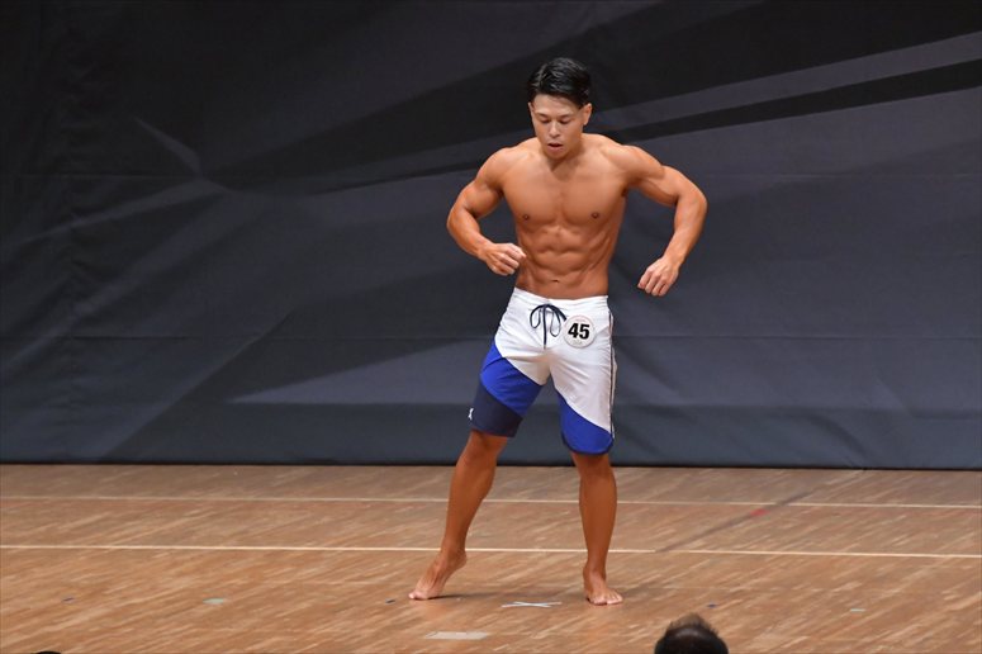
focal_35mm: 285
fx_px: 7770
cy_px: 327
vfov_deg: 4.8
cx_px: 491
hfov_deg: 7.2
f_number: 5.6
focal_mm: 190
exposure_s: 1/400
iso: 6400
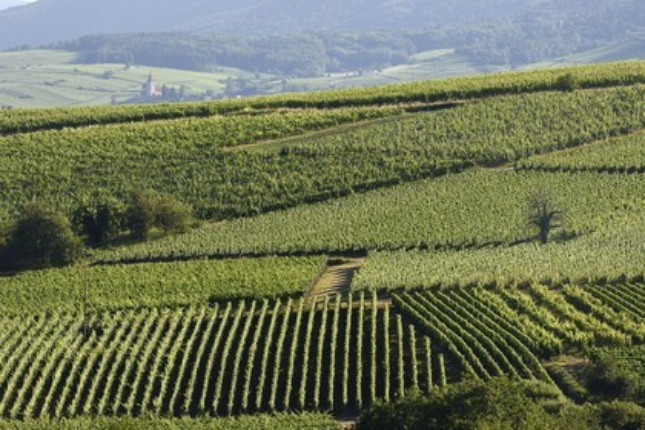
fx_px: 3583
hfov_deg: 10.3
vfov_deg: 6.9
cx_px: 322
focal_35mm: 200
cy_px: 215
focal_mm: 200
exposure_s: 1/320
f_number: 6.3
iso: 200
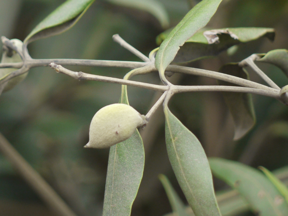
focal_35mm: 749
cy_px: 108
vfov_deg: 2.0
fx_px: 6232
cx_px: 144
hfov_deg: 2.6
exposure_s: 1/200
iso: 400
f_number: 5.6
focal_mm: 189
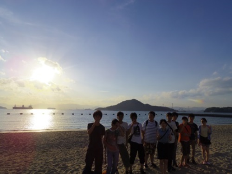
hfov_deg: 73.9
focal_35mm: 23
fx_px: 154
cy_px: 87
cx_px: 116
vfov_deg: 59.0
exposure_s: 1/1600
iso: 200
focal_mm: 5
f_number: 5.6
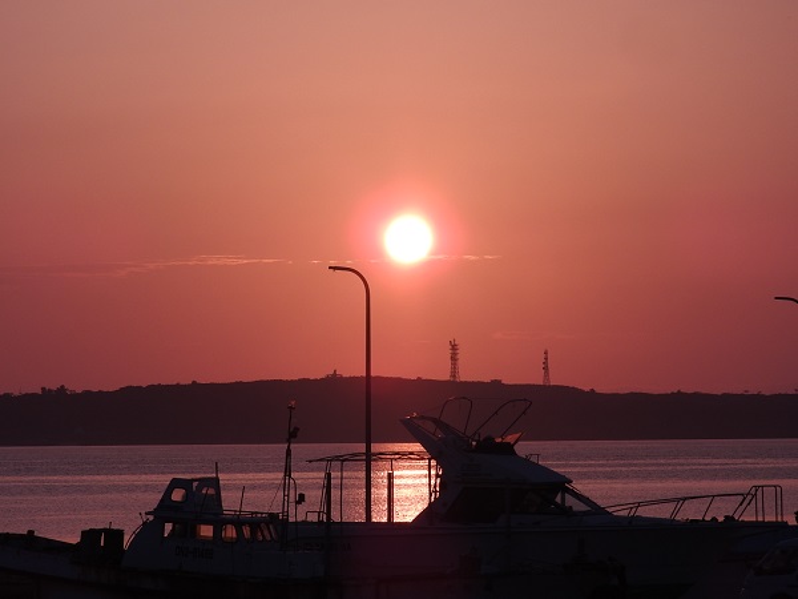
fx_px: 4150
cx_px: 399
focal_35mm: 180
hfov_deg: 11.0
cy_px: 300
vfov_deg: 8.2
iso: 100
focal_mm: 32.2
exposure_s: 1/1250
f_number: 5.3
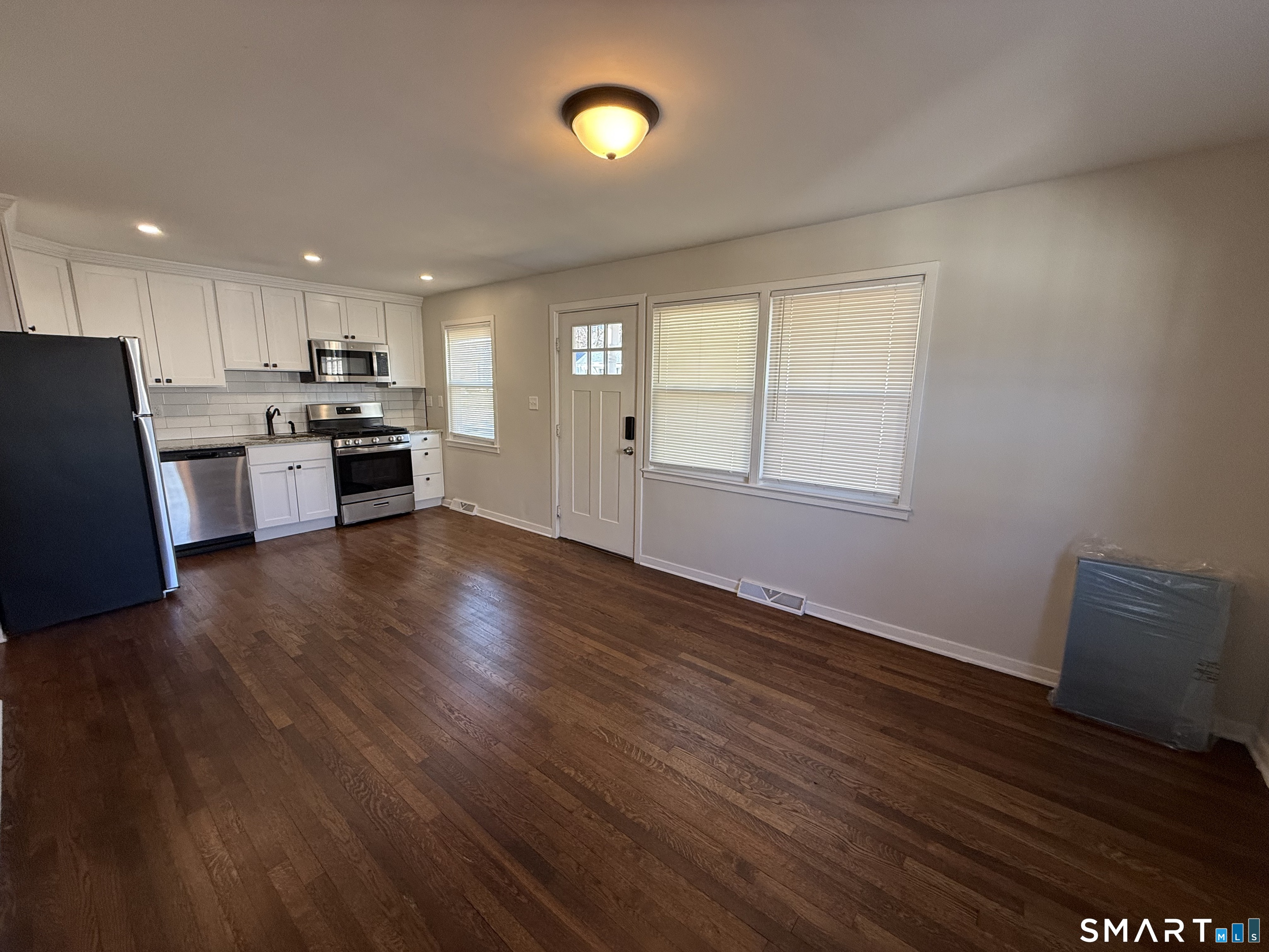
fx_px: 513
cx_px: 634
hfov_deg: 102.1
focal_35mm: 14
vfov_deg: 85.7
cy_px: 476
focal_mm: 2.22
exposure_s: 1/120
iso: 160
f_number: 2.2
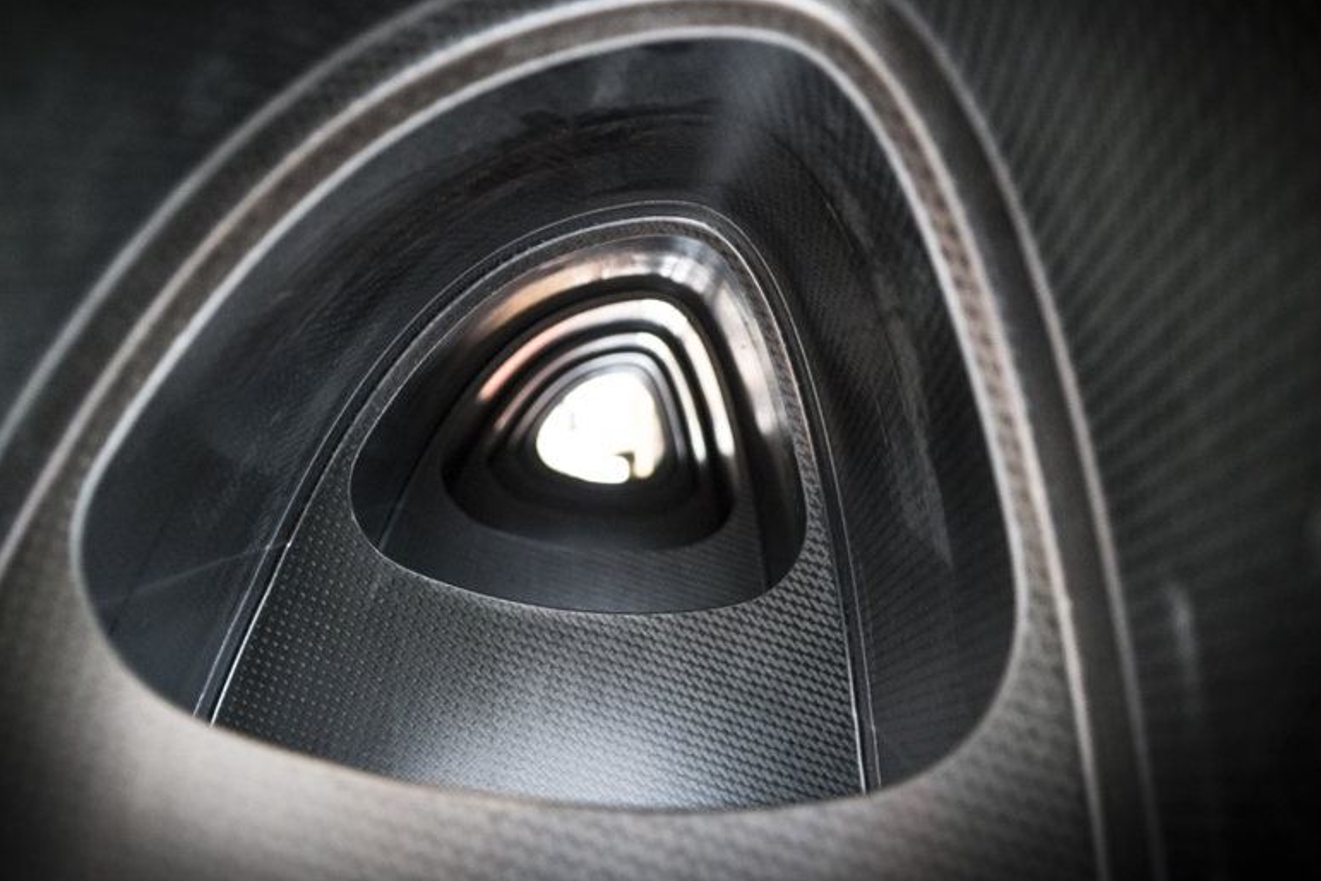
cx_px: 605
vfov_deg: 46.3
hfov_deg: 65.4
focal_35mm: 28
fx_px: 1027
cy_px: 394
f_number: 3.5
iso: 6400
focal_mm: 24
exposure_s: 1/30
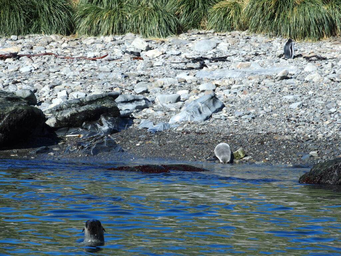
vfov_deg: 7.4
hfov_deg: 9.9
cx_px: 170
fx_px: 1970
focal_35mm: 200
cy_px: 128
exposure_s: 1/500
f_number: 5
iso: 100
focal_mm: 42.5
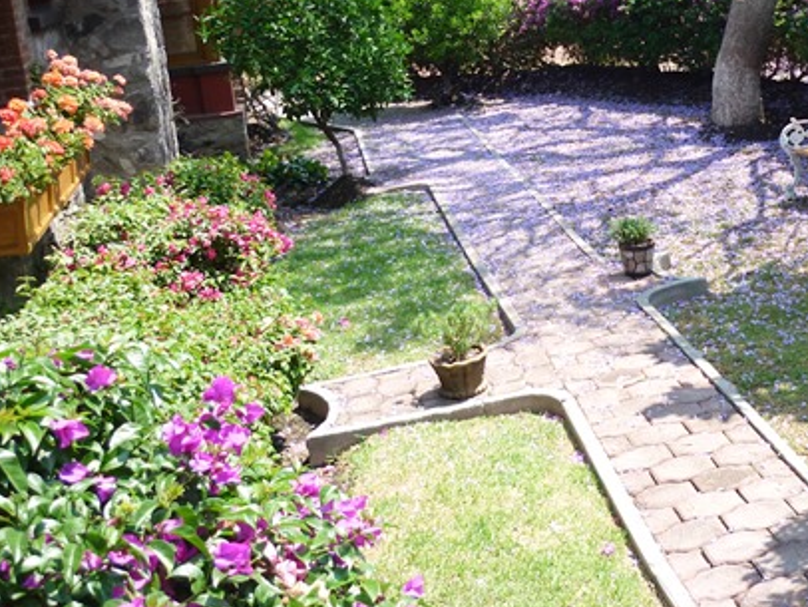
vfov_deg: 27.6
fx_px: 1214
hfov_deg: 35.9
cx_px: 615
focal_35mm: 52
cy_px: 133
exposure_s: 1/250
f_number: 2.8
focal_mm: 5.5
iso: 80
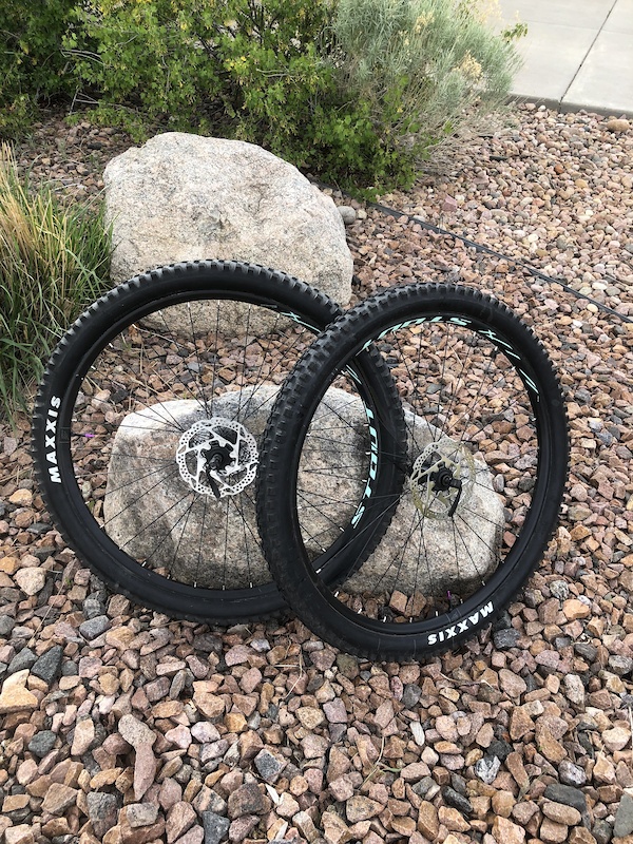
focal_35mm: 28
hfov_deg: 49.7
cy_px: 422
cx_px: 316
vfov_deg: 63.4
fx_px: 683
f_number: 1.8
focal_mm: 3.99
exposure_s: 1/211
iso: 20
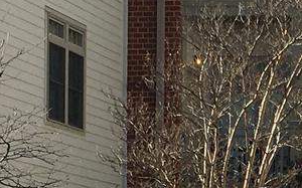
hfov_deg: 9.6
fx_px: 1727
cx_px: 481
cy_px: 382
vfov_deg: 6.1
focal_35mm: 210
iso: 25
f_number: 2.2
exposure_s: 1/1068
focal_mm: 4.15
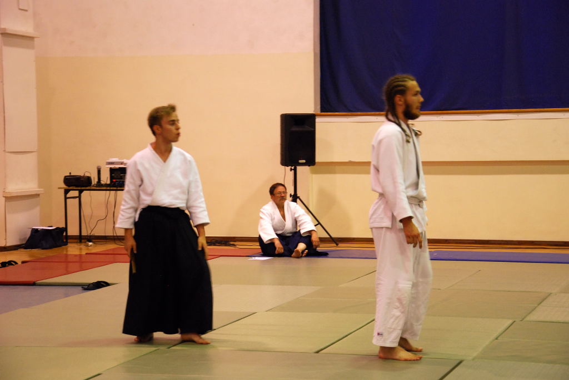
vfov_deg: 14.7
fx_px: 1471
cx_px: 284
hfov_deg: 21.9
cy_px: 190
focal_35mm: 93
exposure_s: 1/30
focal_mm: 62
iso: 800
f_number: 5.3
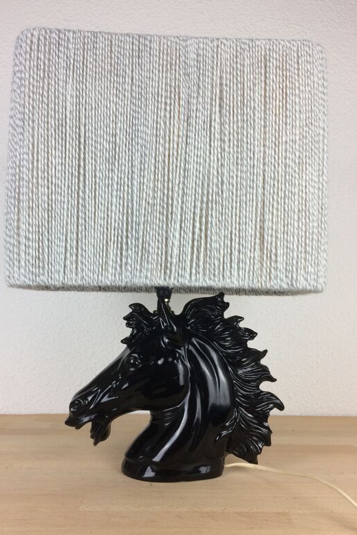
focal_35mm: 31
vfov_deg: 60.3
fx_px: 461
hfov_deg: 42.3
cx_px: 164
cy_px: 273
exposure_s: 1/100
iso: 64
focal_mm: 4.15
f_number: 2.2
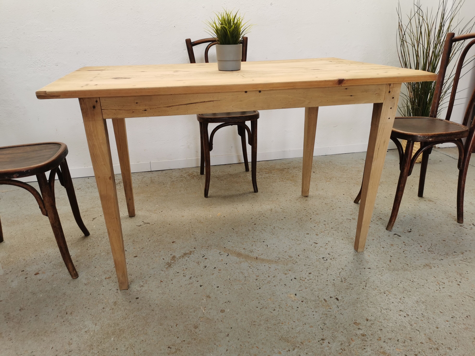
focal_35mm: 27
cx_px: 238
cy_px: 178
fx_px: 370
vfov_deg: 51.4
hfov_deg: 65.3
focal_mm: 5.58
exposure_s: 1/141
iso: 50
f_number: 1.8
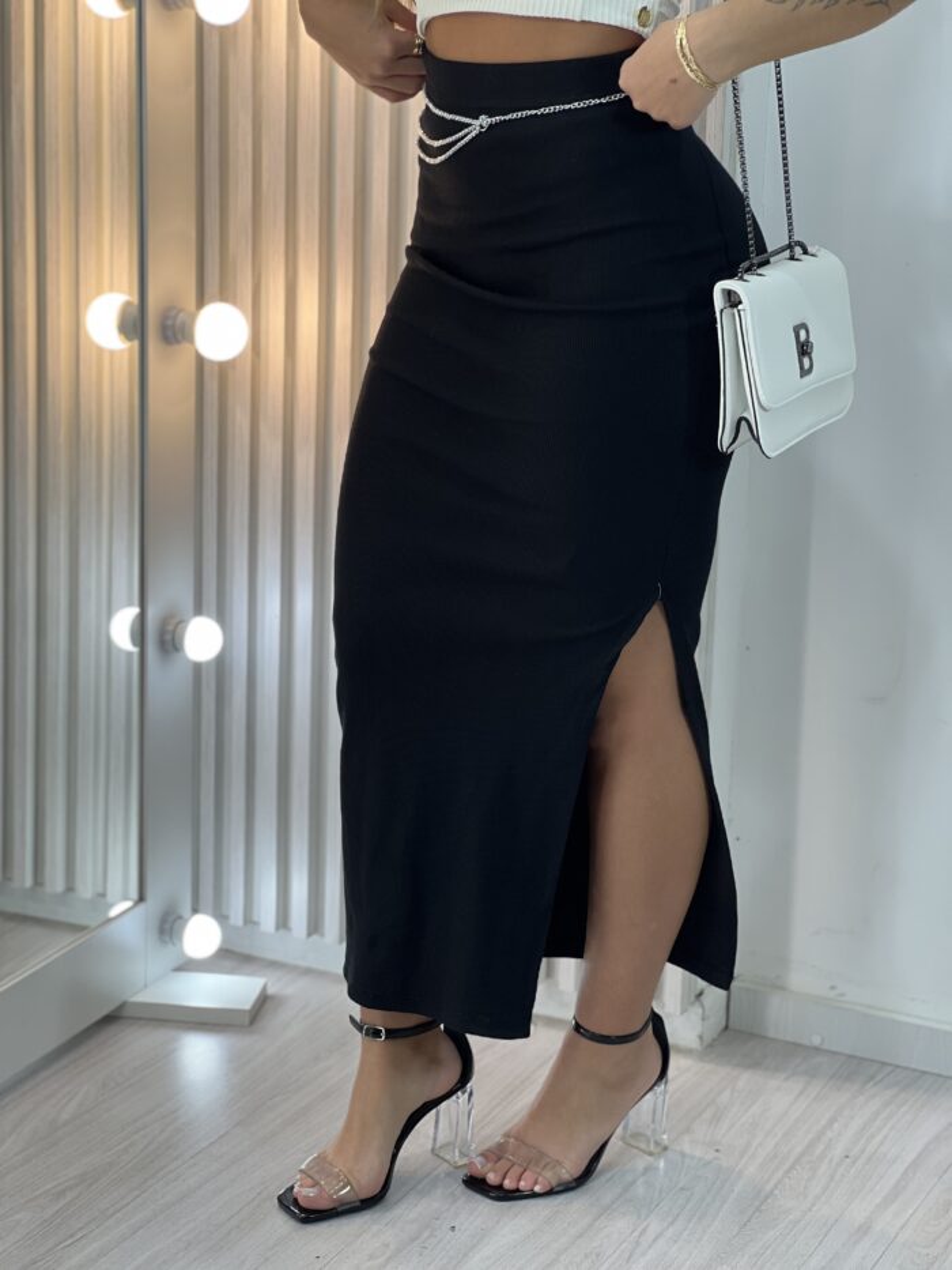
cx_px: 476
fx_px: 2823
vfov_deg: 25.3
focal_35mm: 77
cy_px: 635
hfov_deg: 19.1
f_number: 2.8
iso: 64
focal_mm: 9
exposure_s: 1/120
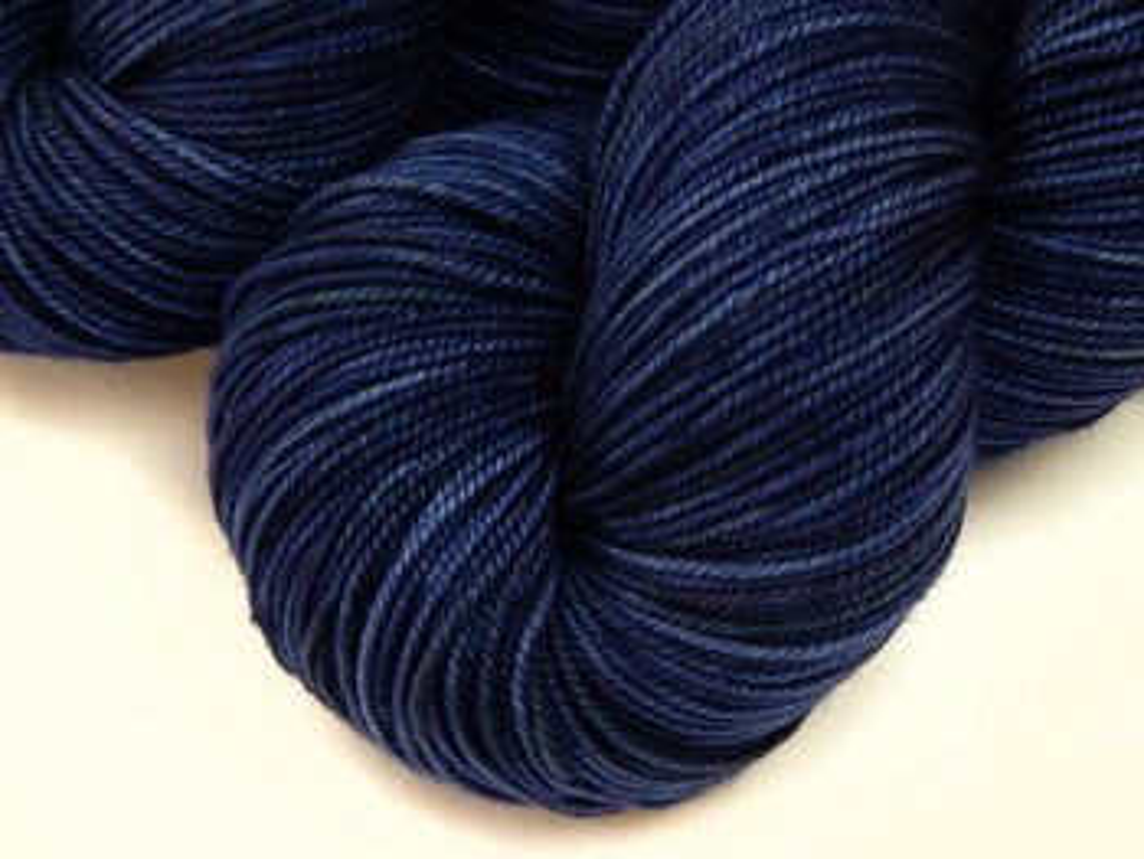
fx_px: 3803
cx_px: 572
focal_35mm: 115
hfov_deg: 17.1
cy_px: 430
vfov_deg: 12.9
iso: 250
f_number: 4.6
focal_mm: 20.5
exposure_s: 1/30
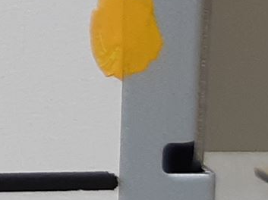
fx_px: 1168
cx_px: -500
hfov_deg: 10.2
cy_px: -34
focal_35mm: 151
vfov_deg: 9.7
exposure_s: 1/50
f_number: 1.7
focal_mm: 3.93
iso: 64
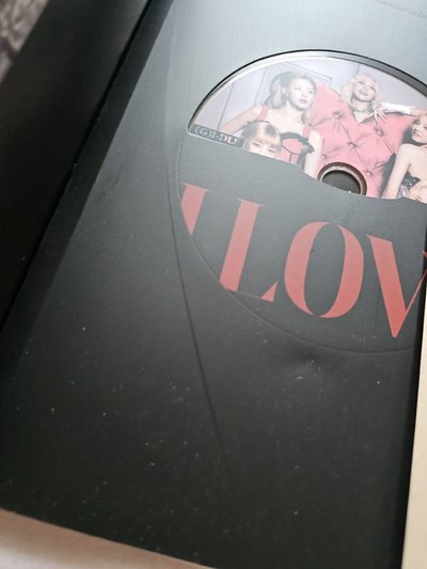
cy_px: 284
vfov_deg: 73.9
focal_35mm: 23
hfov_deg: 58.9
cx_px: 214
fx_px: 378
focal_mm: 6.3
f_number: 1.7
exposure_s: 1/24
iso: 1000
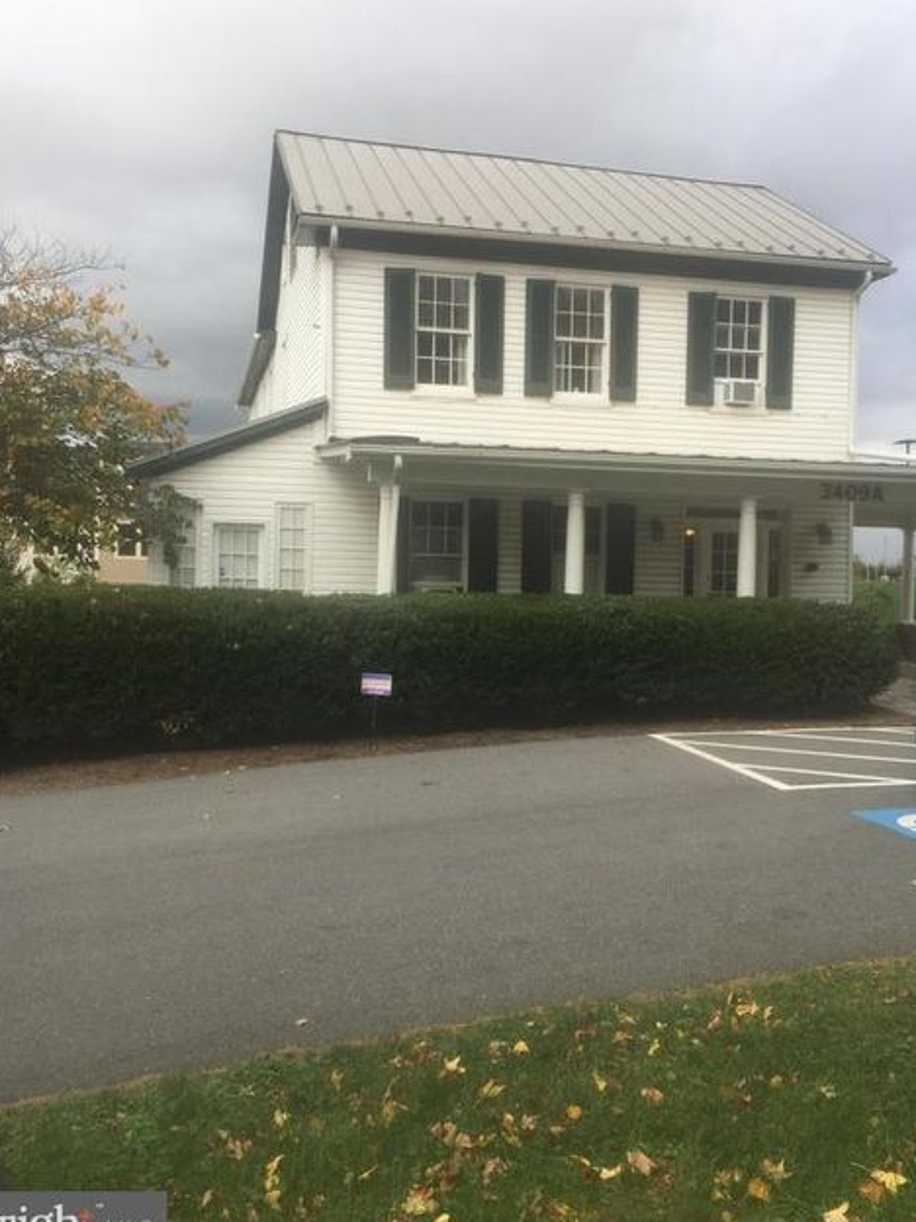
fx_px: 1094
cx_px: 444
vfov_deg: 58.4
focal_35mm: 31
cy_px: 608
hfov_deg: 45.4
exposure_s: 1/390
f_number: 2.2
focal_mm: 4.15
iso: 25
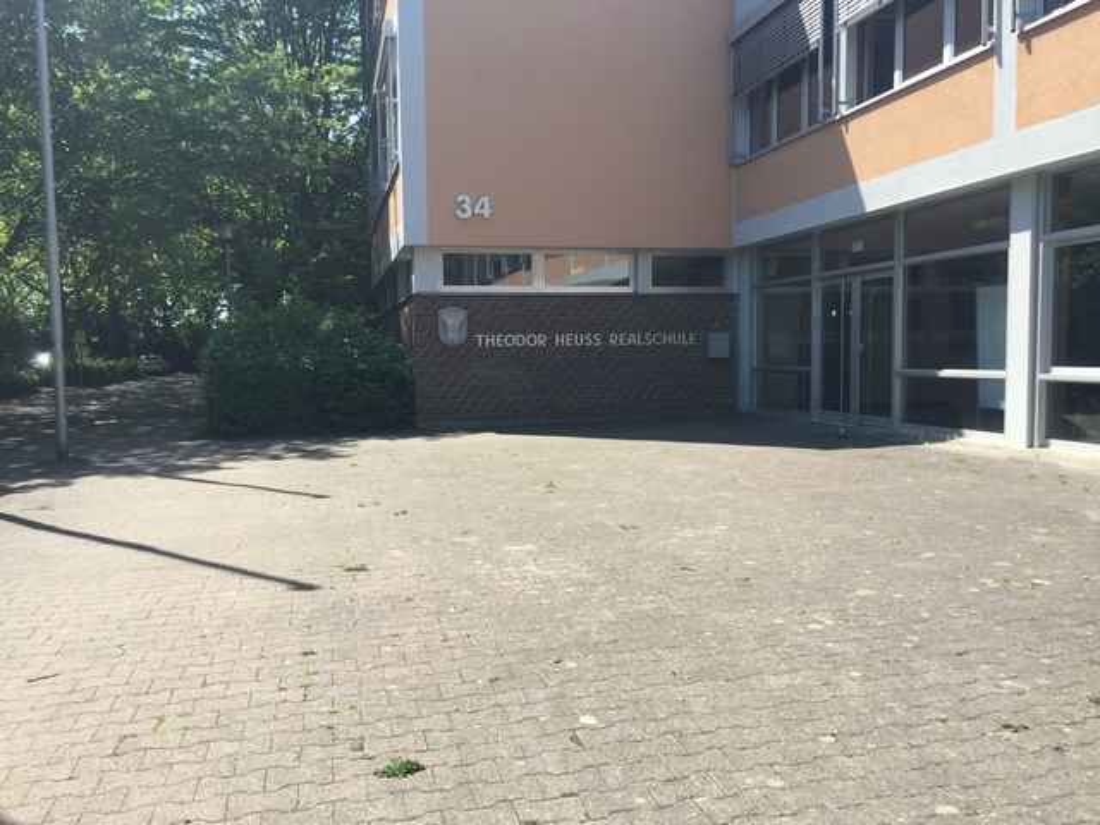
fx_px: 922
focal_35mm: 29
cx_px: 550
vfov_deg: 48.2
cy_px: 412
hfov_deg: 61.7
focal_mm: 4.15
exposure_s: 1/1130
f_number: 2.2
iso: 32
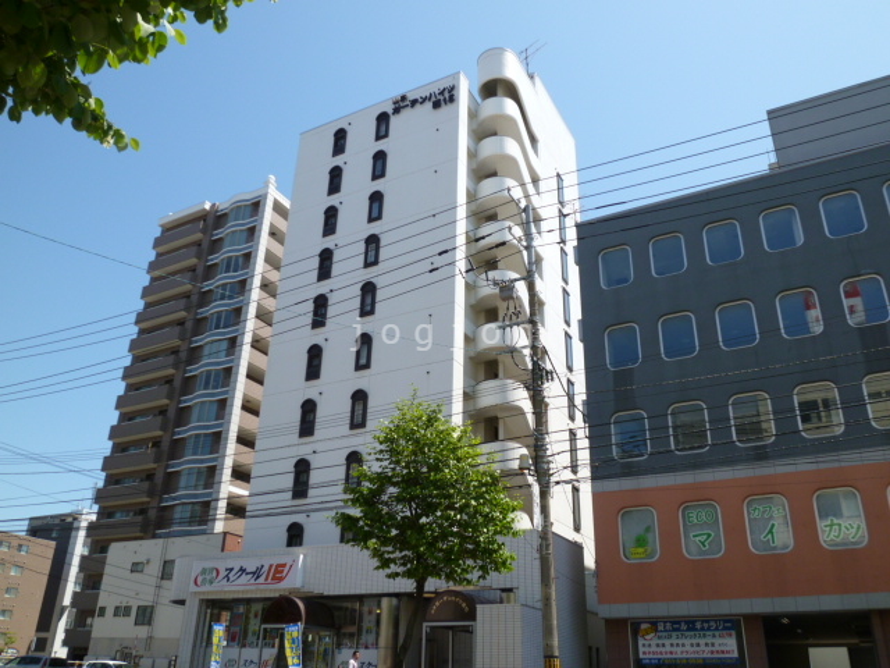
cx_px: 445
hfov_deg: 61.7
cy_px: 334
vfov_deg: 48.2
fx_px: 746
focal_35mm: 29
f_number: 4
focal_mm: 5.1
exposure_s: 1/500
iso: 80
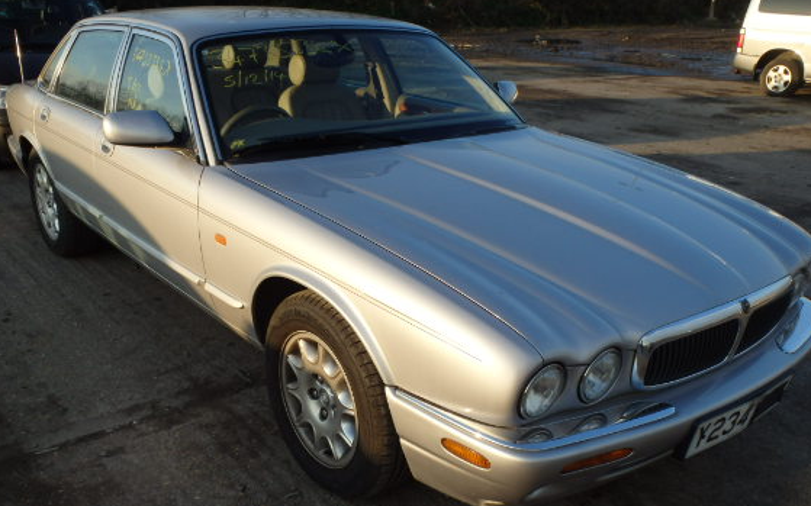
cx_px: 400
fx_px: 751
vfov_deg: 36.8
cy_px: 342
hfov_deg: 56.7
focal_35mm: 34
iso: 125
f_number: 3.9
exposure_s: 1/400
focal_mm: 5
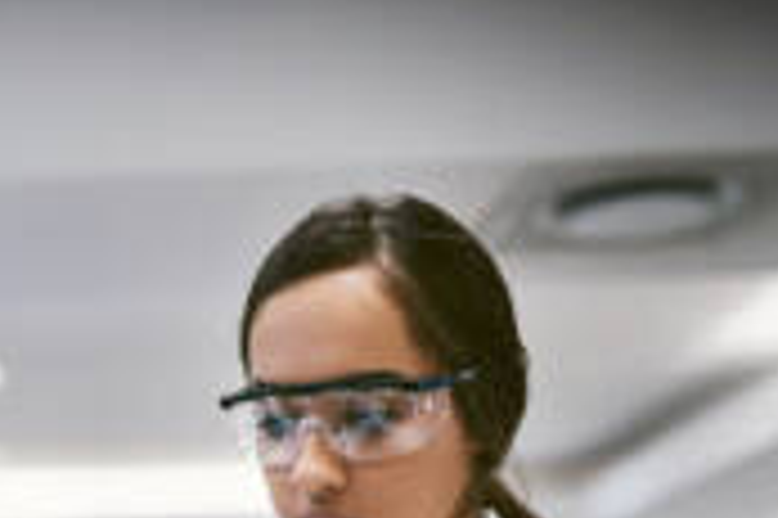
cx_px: 27
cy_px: 662
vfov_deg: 14.4
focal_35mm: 91
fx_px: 1965
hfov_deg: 21.7
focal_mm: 35
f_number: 1.8
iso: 400
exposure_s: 1/250
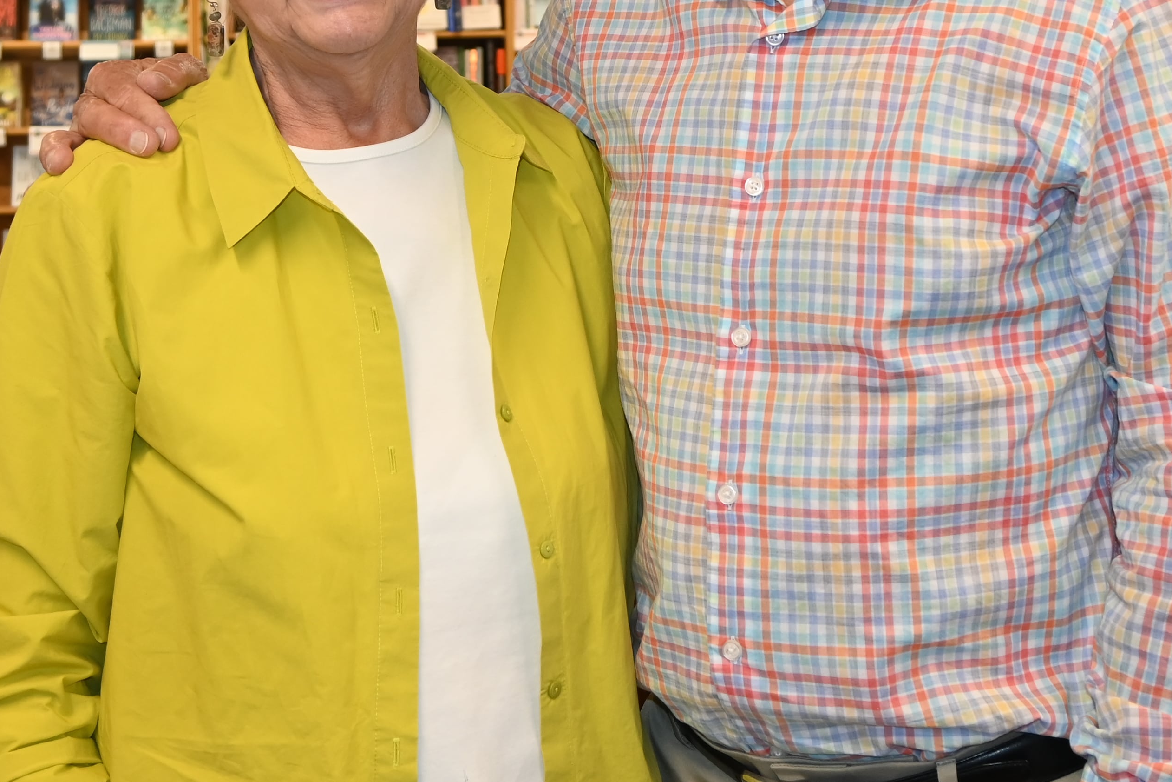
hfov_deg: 31.2
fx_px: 2101
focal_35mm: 65
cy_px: 74
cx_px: 623
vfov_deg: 20.6
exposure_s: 1/80
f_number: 3.8
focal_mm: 19.5
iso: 400
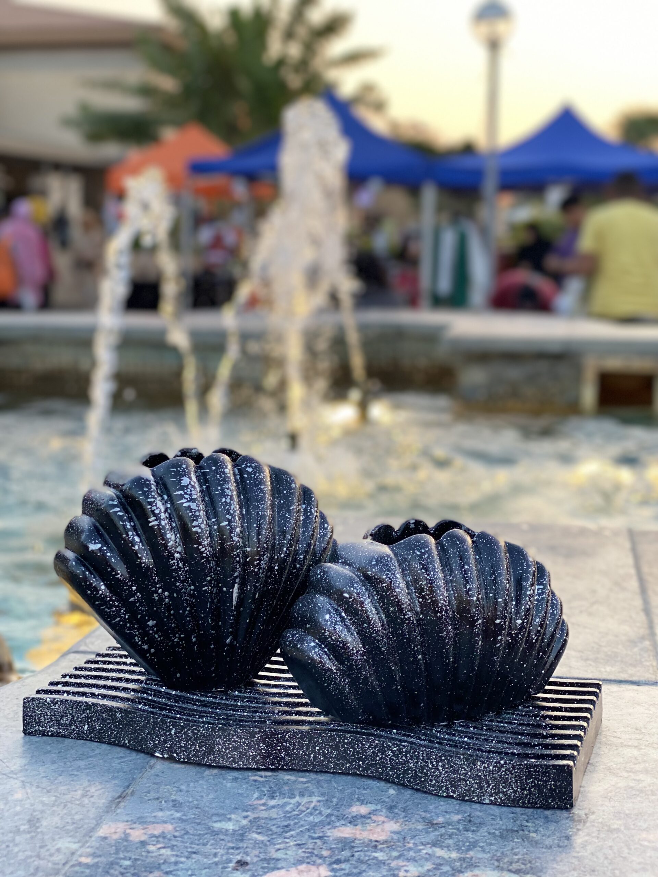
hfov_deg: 28.0
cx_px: 329
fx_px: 1318
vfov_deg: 36.8
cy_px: 438
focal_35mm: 52
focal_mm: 6
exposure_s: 1/122
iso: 50
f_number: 2
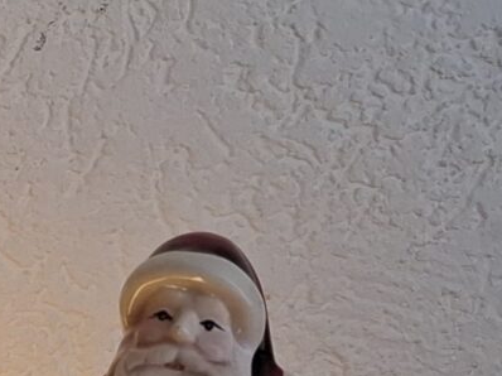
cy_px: 342
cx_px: -598
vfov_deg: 10.0
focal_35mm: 148
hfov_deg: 11.6
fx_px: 2145
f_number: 1.8
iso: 320
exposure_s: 1/33
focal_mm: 5.54
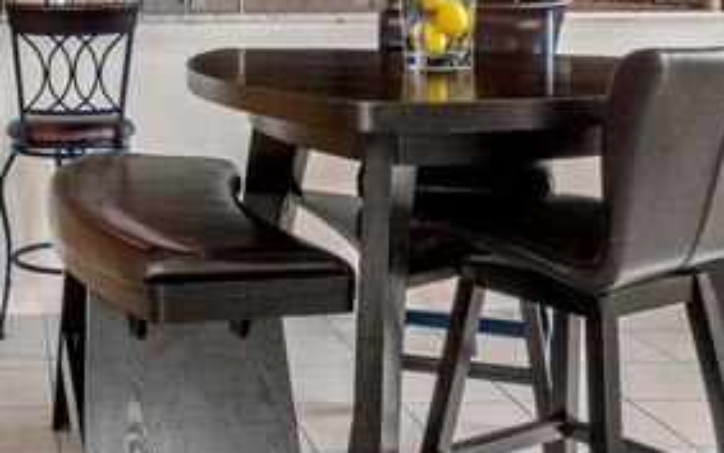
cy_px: -35
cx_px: 41
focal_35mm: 61
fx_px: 1201
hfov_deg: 31.6
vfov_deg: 20.4
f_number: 11
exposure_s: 3.2
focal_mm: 11
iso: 250
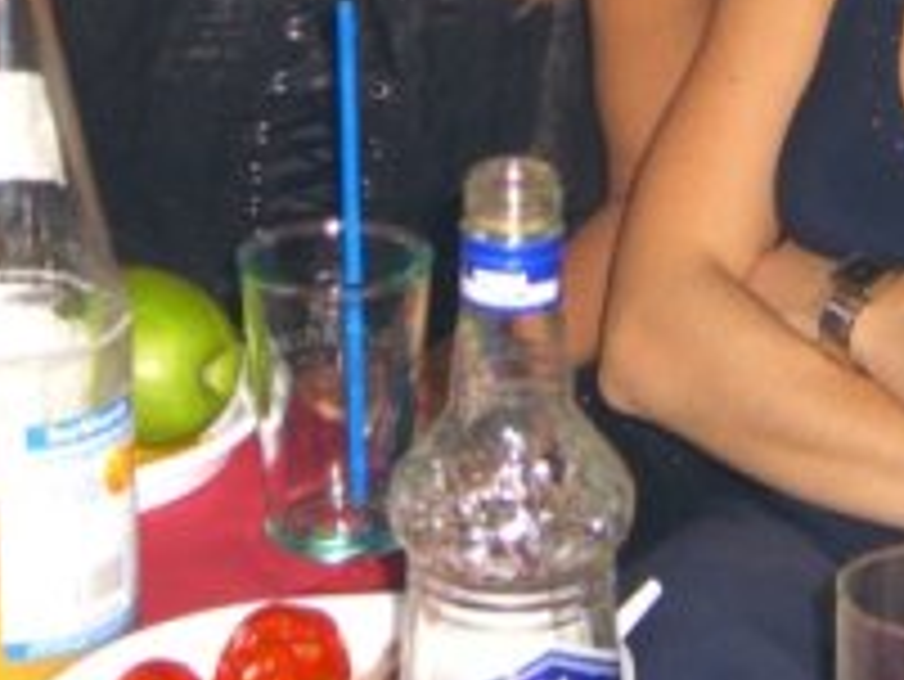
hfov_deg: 14.4
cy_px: -176
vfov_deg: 10.6
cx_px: 567
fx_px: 3580
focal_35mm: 137
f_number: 3.1
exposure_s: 1/60
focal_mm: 9.5
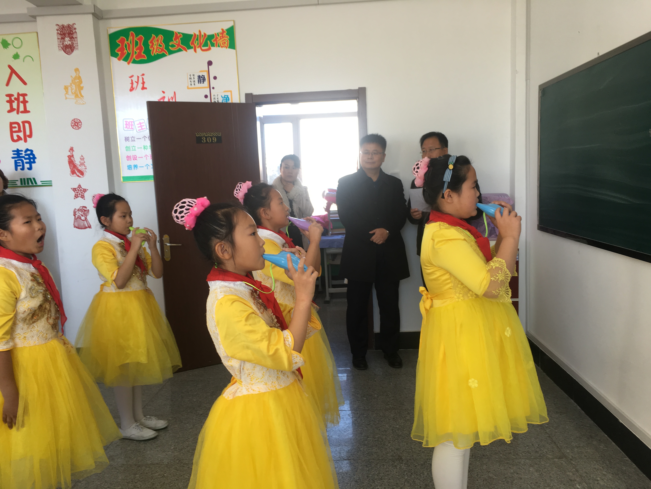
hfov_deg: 61.7
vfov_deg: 48.2
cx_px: 326
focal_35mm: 29
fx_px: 545
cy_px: 244
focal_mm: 4.15
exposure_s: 1/50
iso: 25
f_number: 2.2
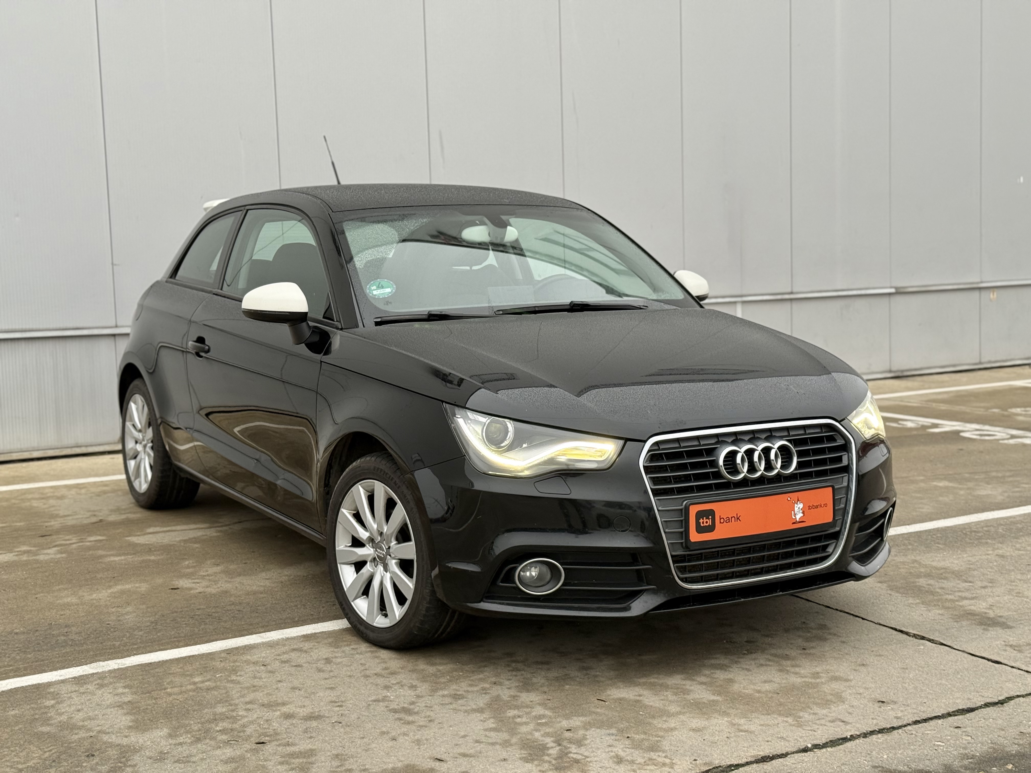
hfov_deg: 39.7
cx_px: 516
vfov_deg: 30.3
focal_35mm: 48
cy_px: 386
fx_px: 1430
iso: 100
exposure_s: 1/116
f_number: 1.78
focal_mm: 6.76
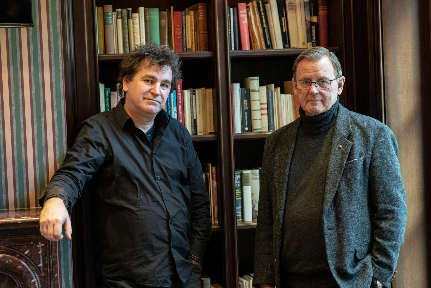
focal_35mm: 85
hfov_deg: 23.9
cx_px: 216
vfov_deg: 16.1
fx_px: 1018
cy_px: 144
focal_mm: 85
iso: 2500
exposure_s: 1/80
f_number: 3.5
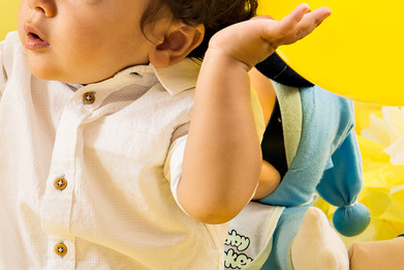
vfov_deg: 10.2
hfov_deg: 14.7
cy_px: 149
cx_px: -67
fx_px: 1515
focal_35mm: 135
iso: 100
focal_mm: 44
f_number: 8
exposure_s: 1/160
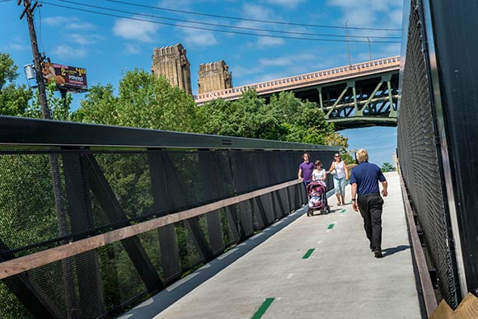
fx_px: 744
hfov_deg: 35.6
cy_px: 160
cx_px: 239
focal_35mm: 56
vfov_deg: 24.2
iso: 200
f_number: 22
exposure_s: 1/180
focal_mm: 56
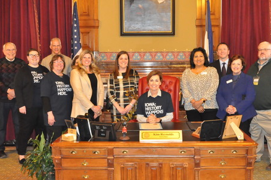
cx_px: 154
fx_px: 361
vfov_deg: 28.0
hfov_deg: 41.1
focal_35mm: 48
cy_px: 92
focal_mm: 26
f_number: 5.6
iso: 3200
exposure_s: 1/60
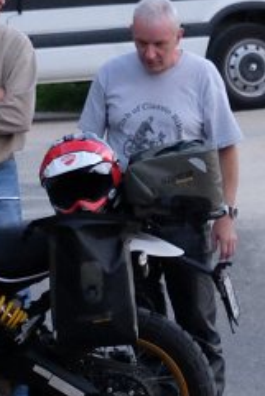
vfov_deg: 4.2
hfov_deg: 2.8
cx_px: -227
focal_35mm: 489
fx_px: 5391
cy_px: 210
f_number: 7.1
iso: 4000
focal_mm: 78.7
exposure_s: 1/400
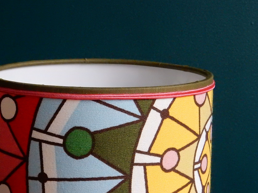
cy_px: 92
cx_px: 104
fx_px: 1014
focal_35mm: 136
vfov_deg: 10.9
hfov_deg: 14.5
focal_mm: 17.6
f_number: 5.3
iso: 1600
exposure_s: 1/40
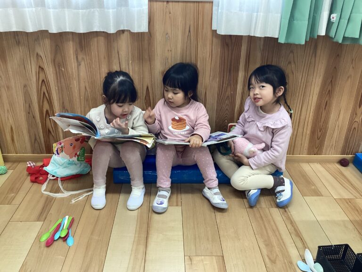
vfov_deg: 45.4
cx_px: 181
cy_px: 136
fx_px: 324
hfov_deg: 58.4
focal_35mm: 31
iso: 64
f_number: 2.4
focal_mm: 3.3
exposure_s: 1/60
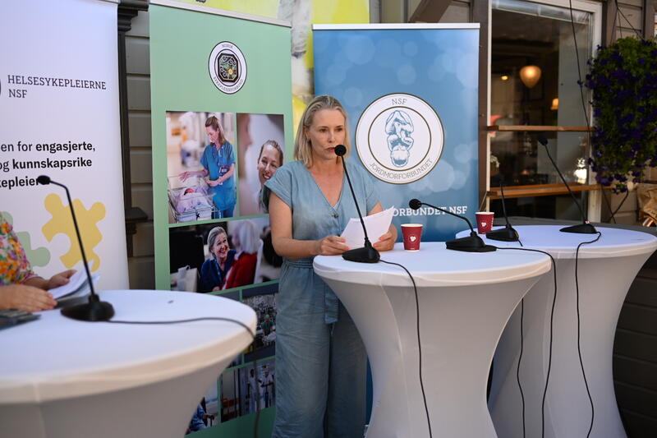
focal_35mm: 40
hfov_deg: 48.5
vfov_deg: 33.4
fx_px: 730
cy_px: 219
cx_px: 328
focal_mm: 40
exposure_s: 1/640
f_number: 2.5
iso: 250
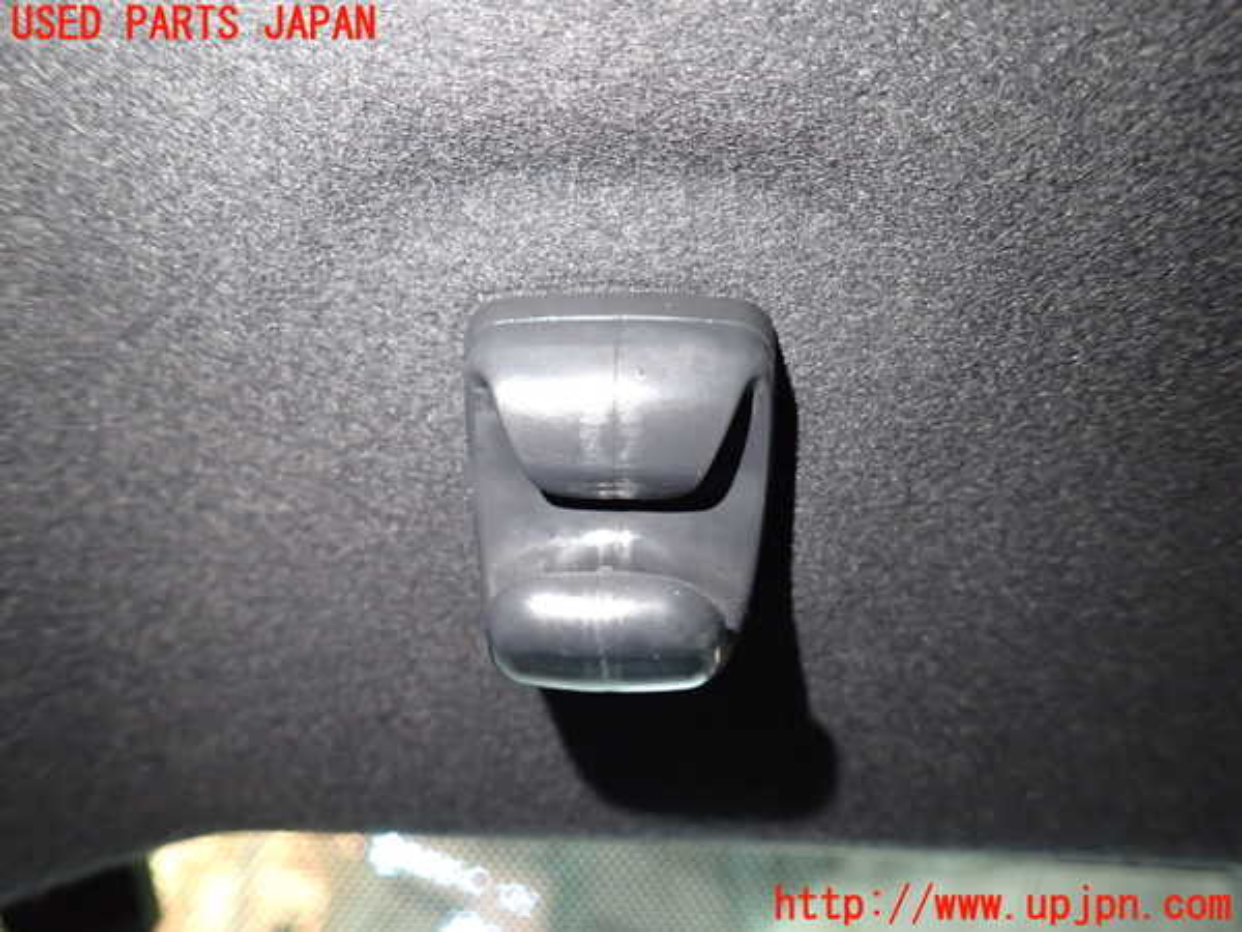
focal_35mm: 25
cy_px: 466
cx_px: 621
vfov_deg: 54.9
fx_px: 897
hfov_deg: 69.4
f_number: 2
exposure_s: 1/30
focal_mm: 4.5
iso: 400
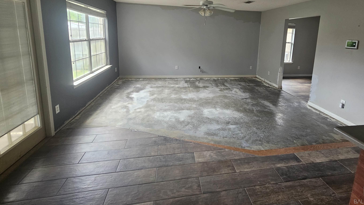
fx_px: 154
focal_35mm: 16
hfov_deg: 99.0
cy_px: 60
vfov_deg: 64.4
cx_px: 201
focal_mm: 2.2
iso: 160
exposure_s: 1/60
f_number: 2.2
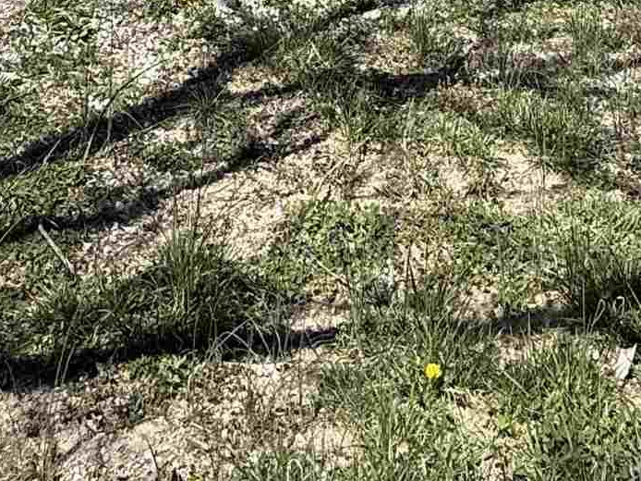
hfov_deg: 31.2
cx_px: 365
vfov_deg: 18.4
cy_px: -391
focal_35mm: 62
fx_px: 1148
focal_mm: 2.22
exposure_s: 1/1497
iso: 50
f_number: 2.2
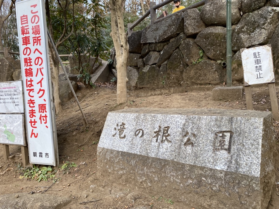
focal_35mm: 26
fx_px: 210
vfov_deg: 53.1
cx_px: 140
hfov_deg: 67.3
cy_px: 104
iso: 125
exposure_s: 1/121
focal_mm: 4.25
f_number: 1.8
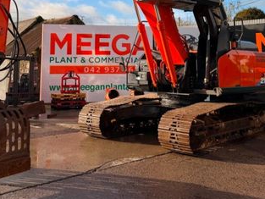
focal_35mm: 46
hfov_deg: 41.1
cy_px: 20
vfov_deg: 30.2
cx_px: 114
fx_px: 352
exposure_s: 1/3279
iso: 80
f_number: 1.78
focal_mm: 6.76
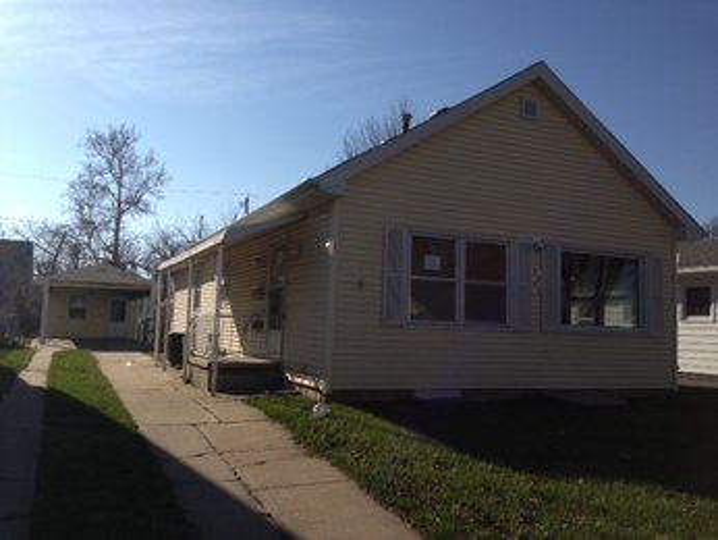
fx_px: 685
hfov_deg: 55.3
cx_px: 359
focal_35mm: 33
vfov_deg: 43.0
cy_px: 270
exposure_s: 1/2088
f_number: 2.4
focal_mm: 4.13
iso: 50
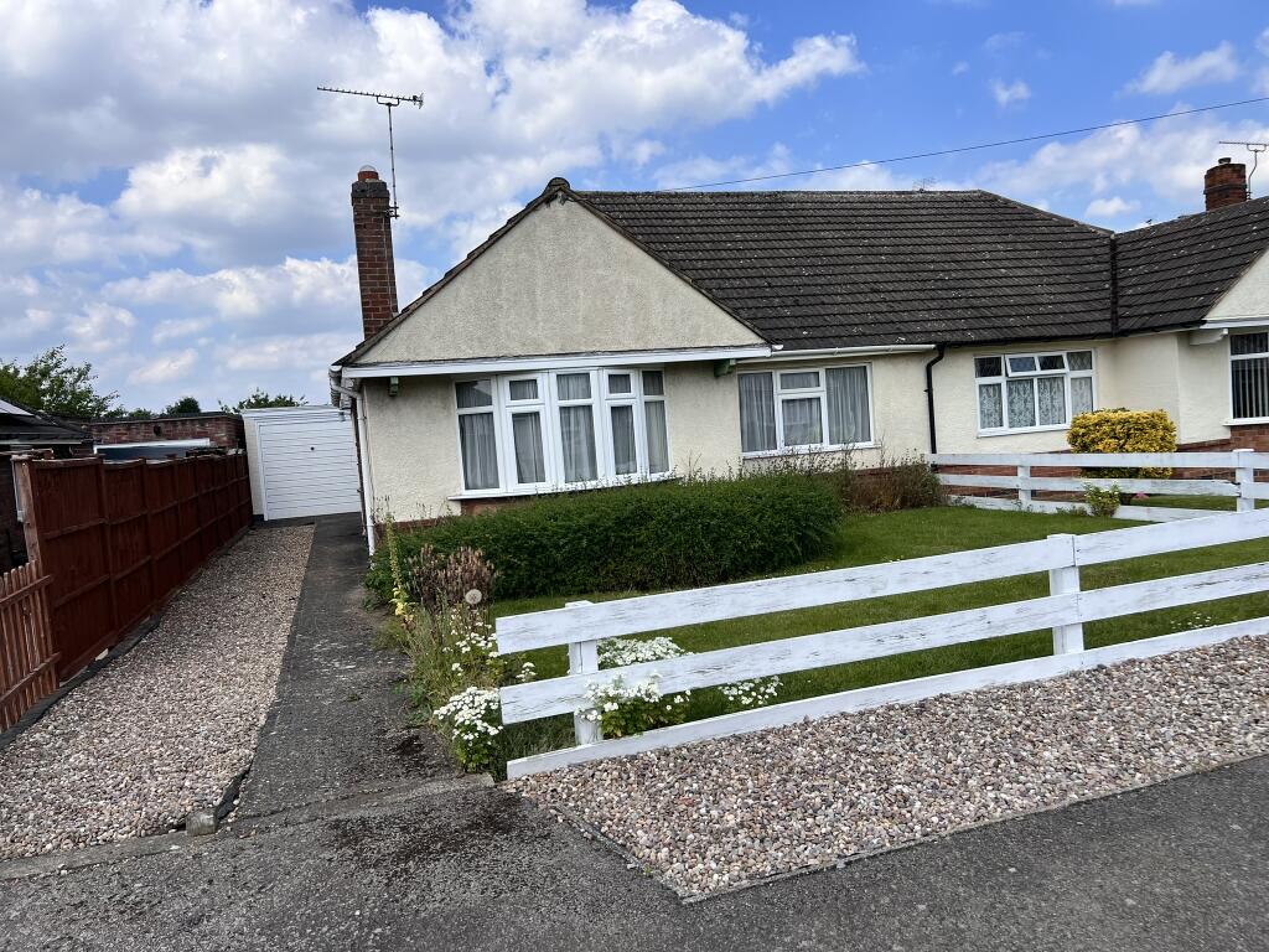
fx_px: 953
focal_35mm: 26
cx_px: 634
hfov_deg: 67.3
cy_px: 476
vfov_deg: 53.1
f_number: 1.5
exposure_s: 1/3704
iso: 50
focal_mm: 5.7
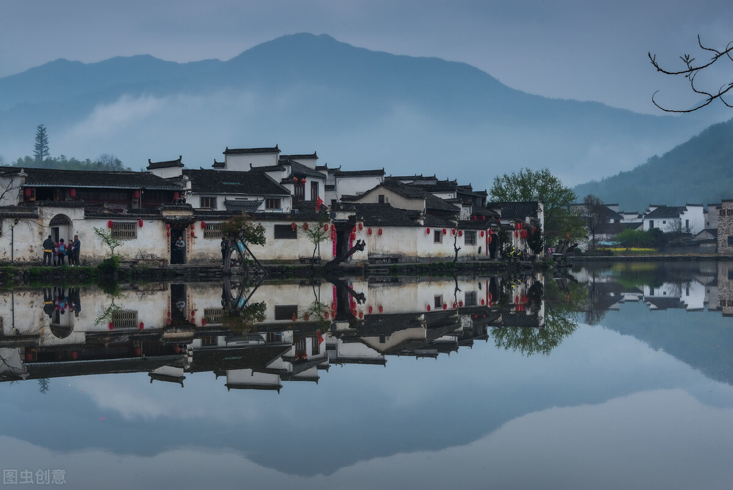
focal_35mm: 62
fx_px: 1263
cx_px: 366
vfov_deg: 21.9
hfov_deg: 32.4
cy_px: 245
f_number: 10
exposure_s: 1/6
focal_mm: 62
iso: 200
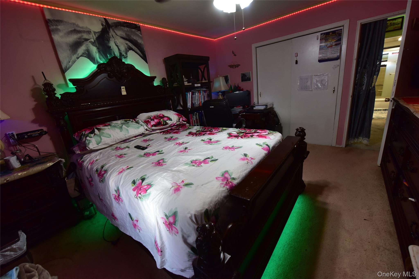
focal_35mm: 14
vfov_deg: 81.2
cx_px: 210
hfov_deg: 104.3
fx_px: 163
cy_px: 140
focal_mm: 14
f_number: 5
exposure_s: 1/100
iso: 800
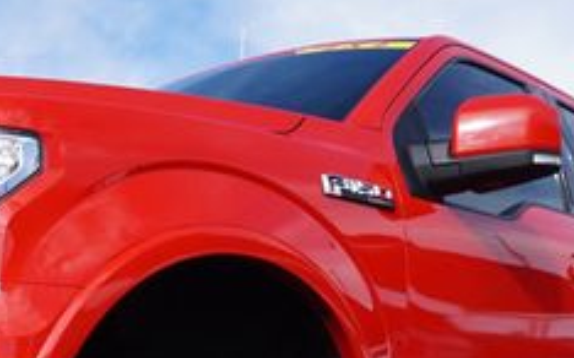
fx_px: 1048
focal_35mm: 67
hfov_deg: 30.4
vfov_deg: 18.7
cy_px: 383
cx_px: 184
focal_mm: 16
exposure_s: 1/125
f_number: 10
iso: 100
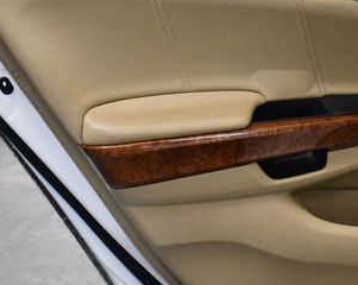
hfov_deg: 20.8
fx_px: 974
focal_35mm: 92
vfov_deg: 16.6
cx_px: 239
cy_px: 95
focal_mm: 23
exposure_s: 1/125
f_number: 3.8
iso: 1800
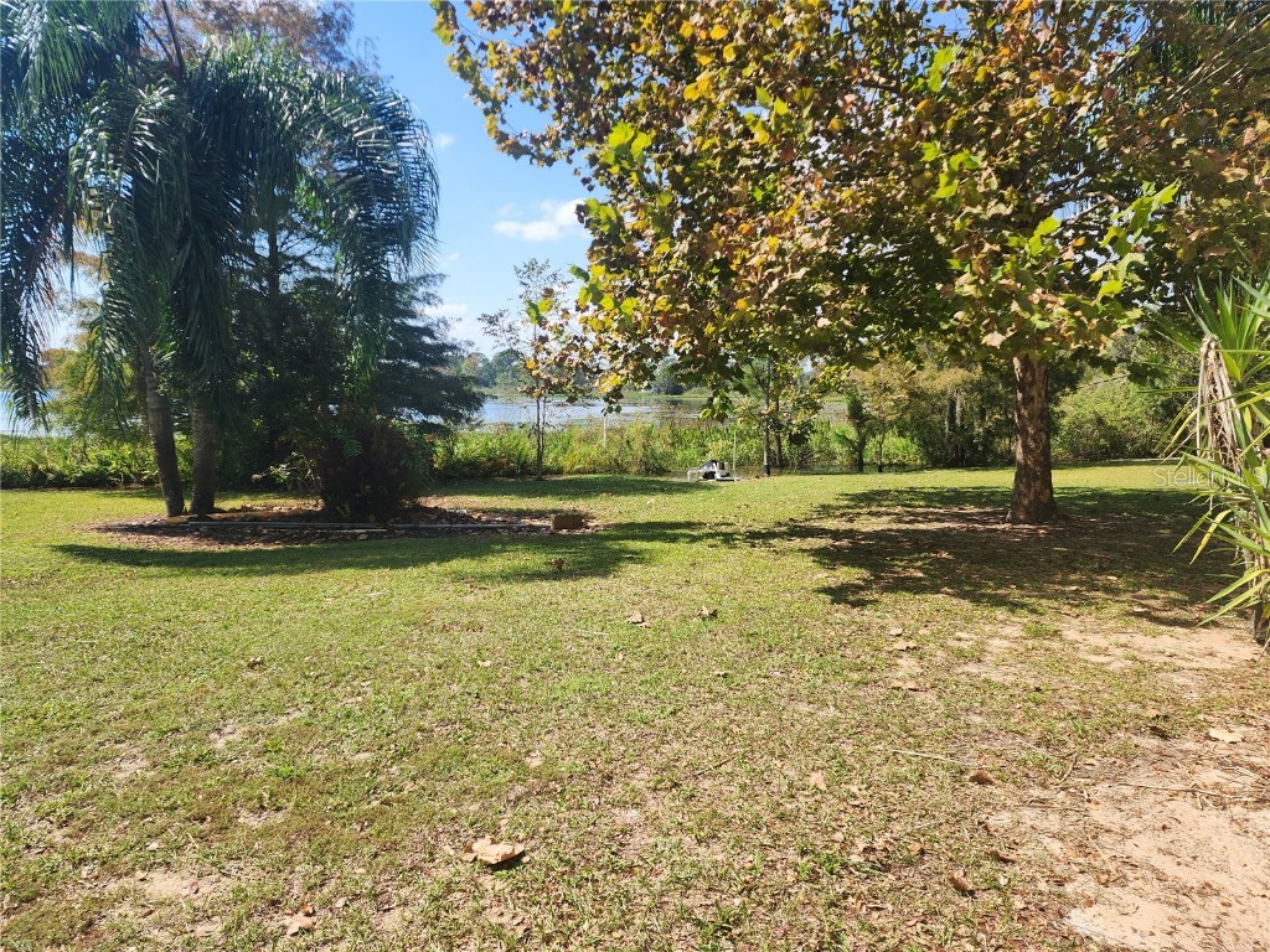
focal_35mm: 23
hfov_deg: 73.9
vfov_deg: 58.9
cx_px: 635
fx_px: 844
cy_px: 476
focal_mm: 6.4
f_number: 1.8
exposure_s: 1/640
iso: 12
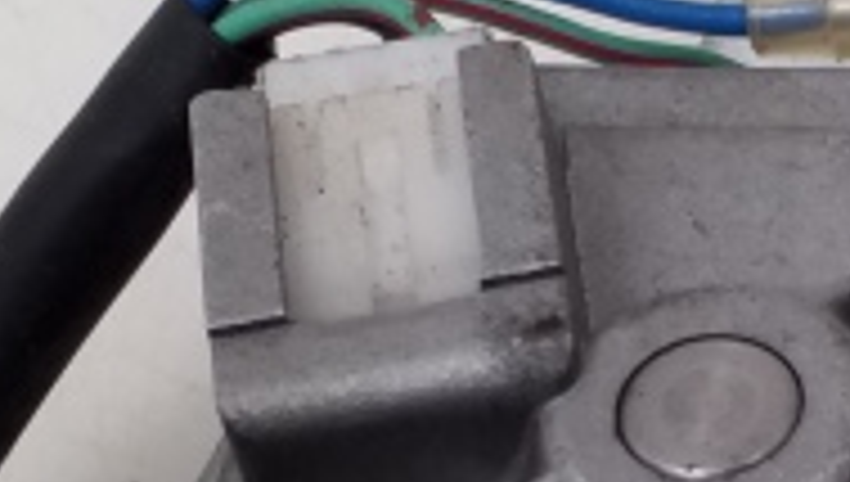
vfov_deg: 7.6
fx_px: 3589
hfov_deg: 13.1
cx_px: 1057
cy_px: 518
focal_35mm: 159
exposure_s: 1/50
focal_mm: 3.6
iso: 64
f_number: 1.9
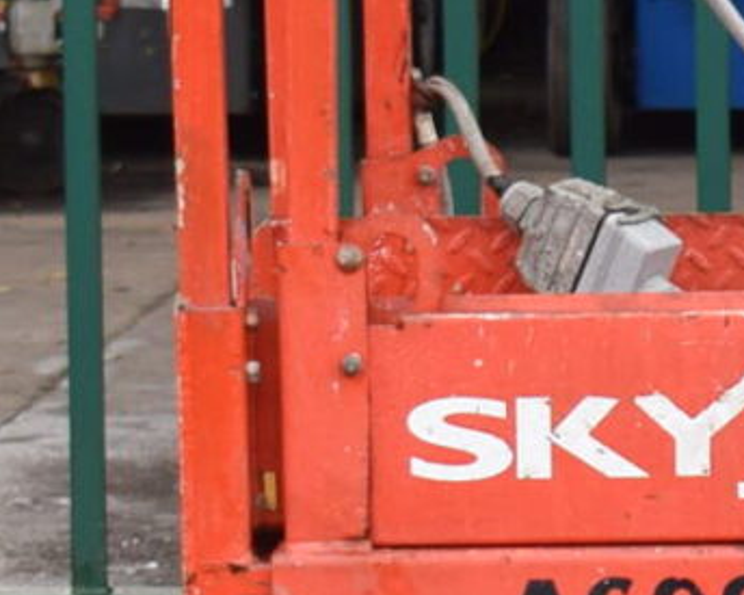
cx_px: 1417
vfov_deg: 3.7
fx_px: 9224
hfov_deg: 4.6
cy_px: 220
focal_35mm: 419
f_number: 6.3
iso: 400
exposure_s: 1/160
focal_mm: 40
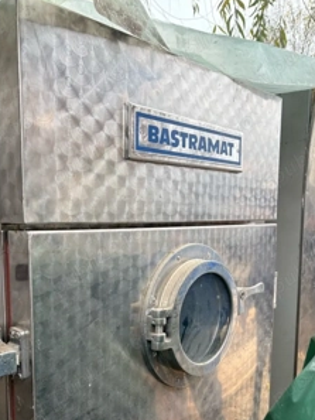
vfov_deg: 51.7
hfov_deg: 40.5
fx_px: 424
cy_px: 277
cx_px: 126
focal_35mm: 35
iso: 40
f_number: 1.6
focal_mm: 5.96
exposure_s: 1/122
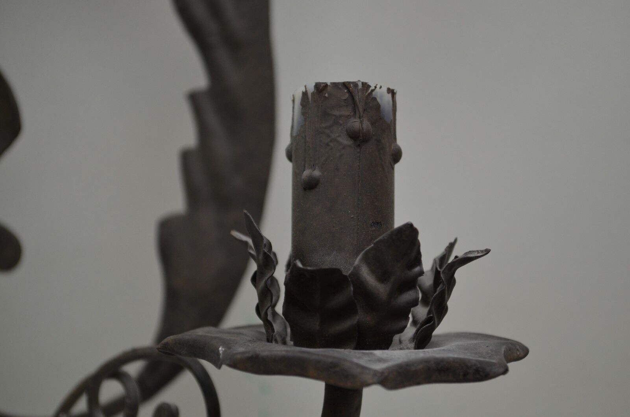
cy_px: 208
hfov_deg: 27.0
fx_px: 1310
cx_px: 315
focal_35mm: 75
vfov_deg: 18.1
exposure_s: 1/100
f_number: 5.6
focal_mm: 50
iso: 400
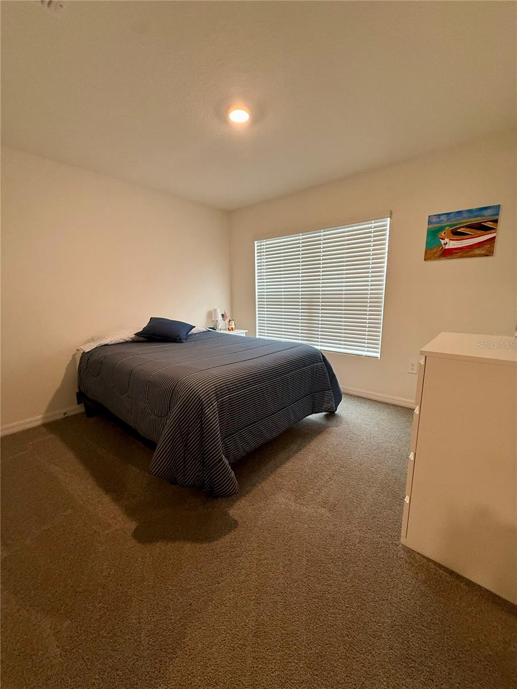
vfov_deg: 102.1
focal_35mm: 14
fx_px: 279
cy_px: 344
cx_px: 258
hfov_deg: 85.7
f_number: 2.2
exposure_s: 1/120
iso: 250
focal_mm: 2.22
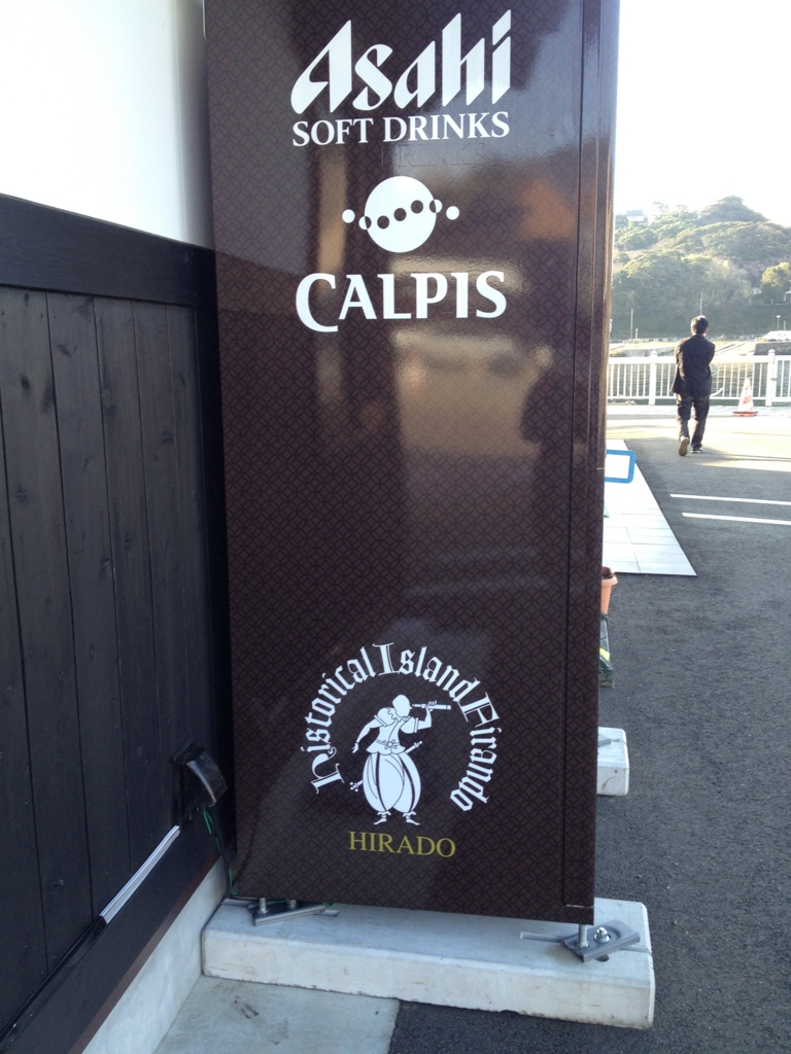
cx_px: 396
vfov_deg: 52.6
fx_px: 1066
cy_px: 527
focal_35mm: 35
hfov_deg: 40.7
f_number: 2.4
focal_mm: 4.28
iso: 50
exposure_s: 1/120
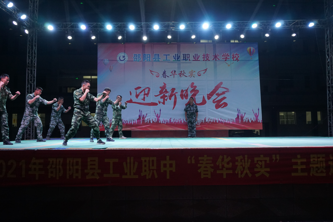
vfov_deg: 41.7
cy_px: 111
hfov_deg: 59.5
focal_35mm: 32
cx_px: 166
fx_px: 291
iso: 1000
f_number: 4
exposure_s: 1/160
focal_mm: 21
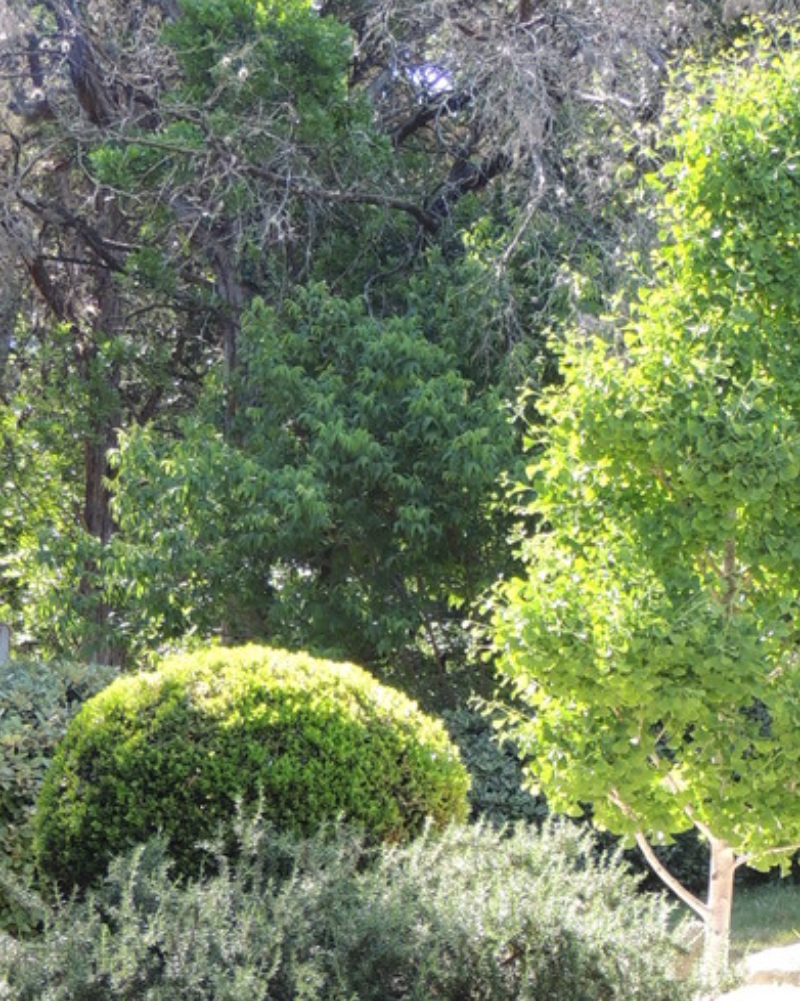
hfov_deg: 12.8
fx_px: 3553
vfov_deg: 15.3
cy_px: 1288
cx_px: 542
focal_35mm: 120
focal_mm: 8.3
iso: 100
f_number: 3.5
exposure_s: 1/100
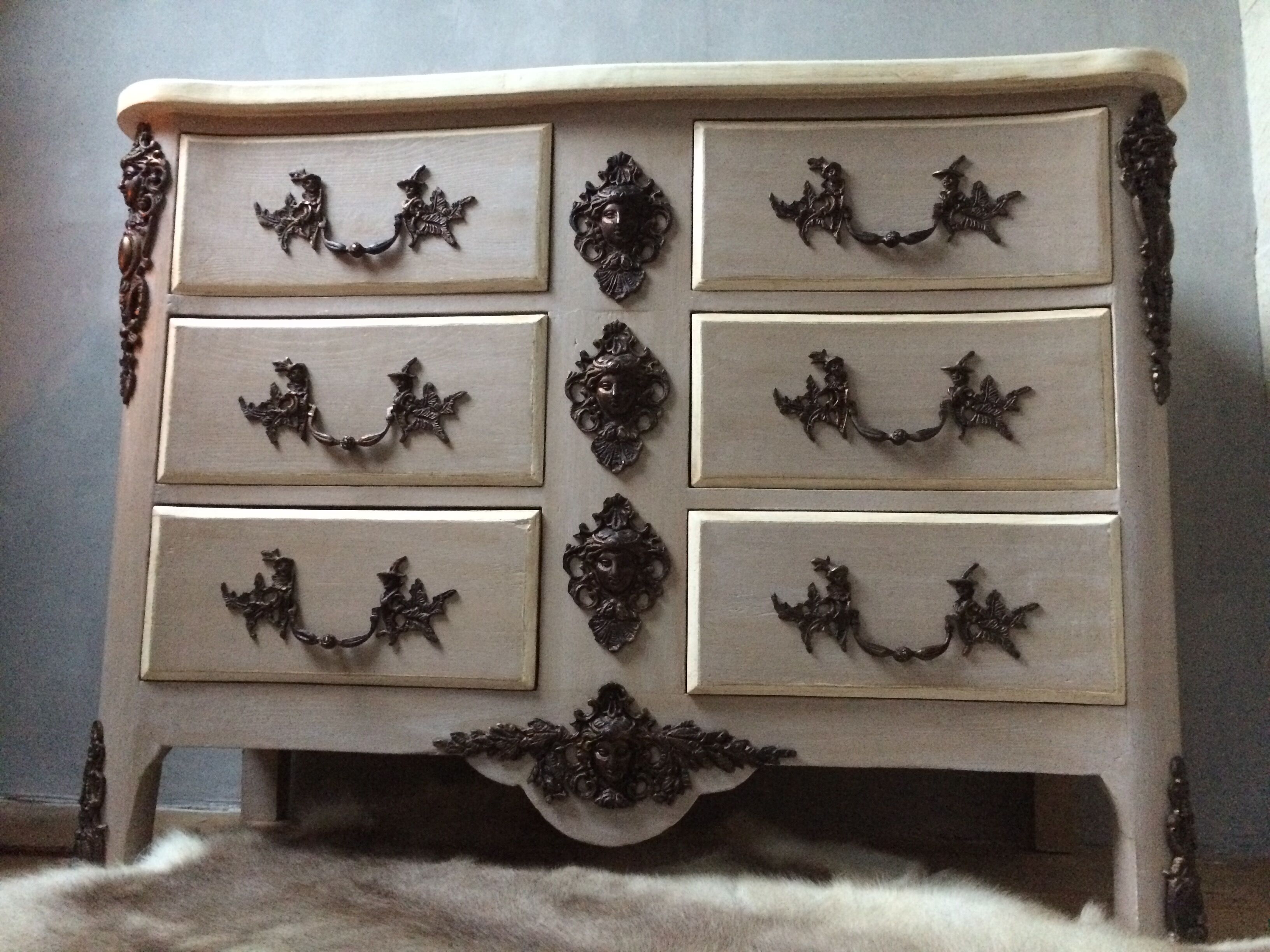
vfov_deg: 48.2
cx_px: 635
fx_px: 1064
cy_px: 476
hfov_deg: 61.7
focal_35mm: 29
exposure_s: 1/17
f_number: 2.2
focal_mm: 4.15
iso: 500
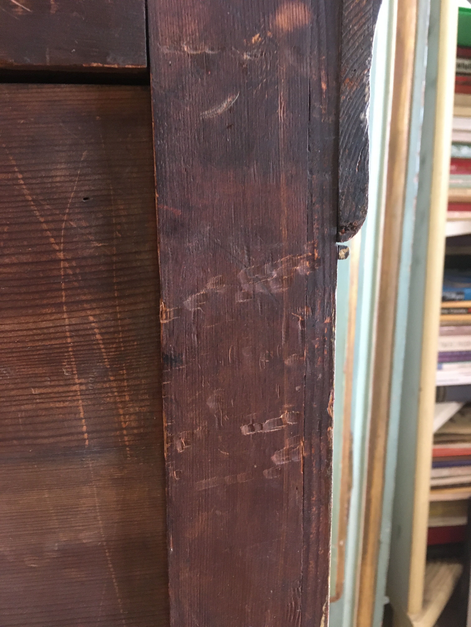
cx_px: 236
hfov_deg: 48.2
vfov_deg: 61.7
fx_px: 526
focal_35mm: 29
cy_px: 314
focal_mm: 4.15
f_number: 2.2
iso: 200
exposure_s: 1/17
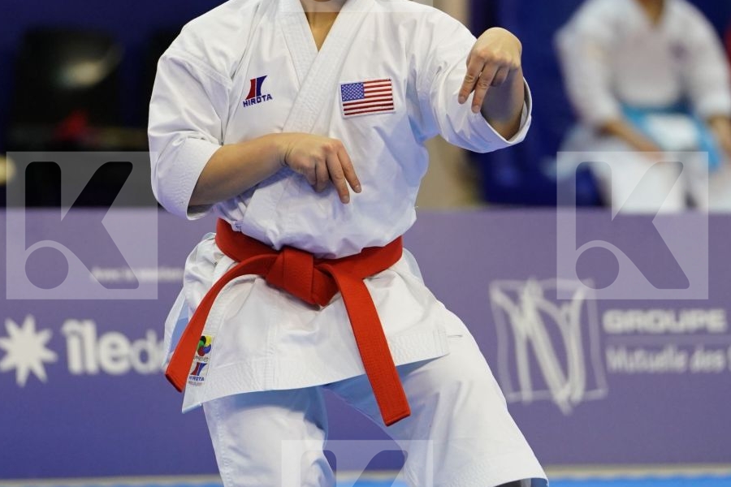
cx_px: 357
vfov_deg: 3.5
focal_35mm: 388
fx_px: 7878
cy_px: 226
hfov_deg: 5.3
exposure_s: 1/500
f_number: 2.8
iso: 2000
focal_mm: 194
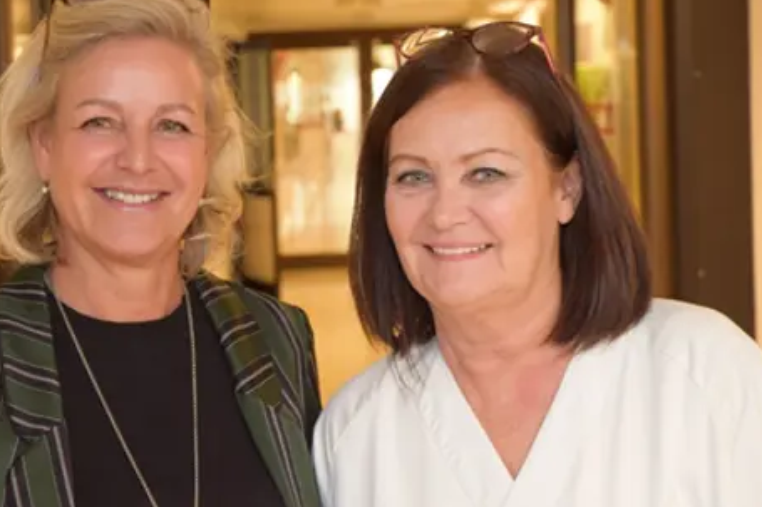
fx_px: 1798
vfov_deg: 16.1
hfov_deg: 23.9
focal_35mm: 85
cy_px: 273
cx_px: 326
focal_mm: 48
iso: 1250
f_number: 4.5
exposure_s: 1/60
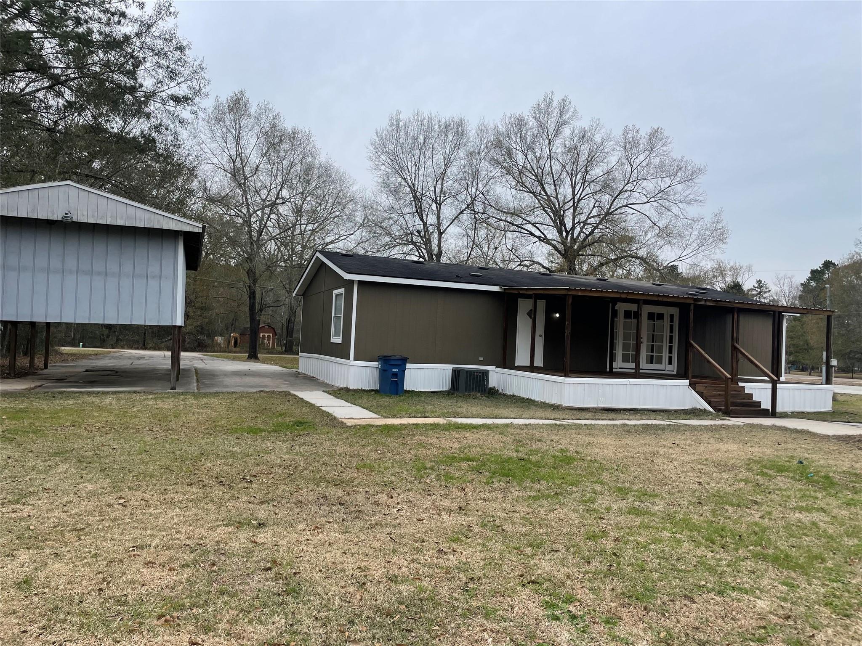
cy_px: 323
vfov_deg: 53.1
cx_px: 431
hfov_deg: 67.3
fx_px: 647
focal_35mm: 26
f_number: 1.6
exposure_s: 1/1949
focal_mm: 4.2
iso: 32
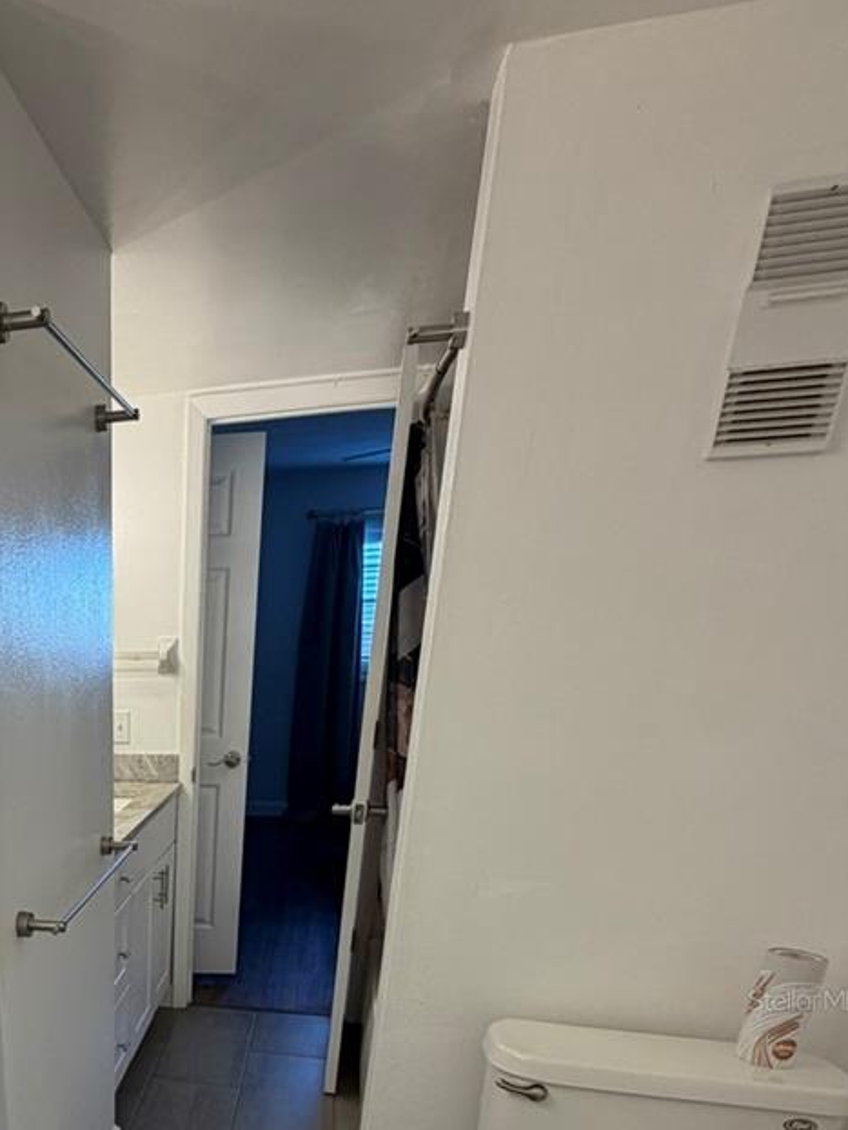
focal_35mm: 27
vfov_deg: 57.0
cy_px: 999
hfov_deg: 45.7
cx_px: 60
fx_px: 881
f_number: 2.2
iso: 125
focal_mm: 2.22
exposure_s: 1/120
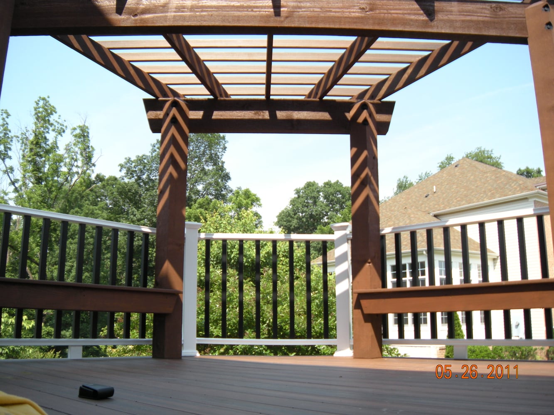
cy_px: 208
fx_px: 560
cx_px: 277
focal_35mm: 35
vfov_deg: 40.7
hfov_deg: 52.6
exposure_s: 1/262
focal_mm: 5.9
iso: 64
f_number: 3.8
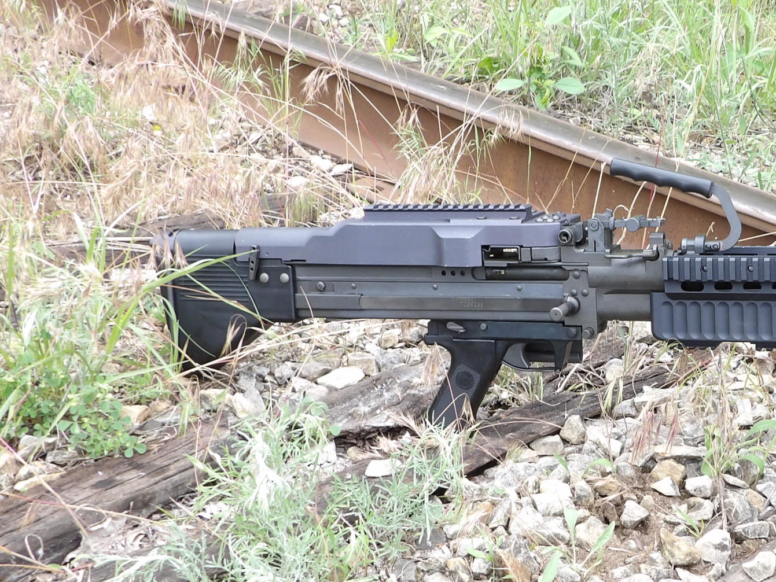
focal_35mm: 63
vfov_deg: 23.3
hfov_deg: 30.1
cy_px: 341
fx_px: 1412
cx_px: 611
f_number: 3.6
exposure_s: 1/33
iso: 116
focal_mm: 5.9
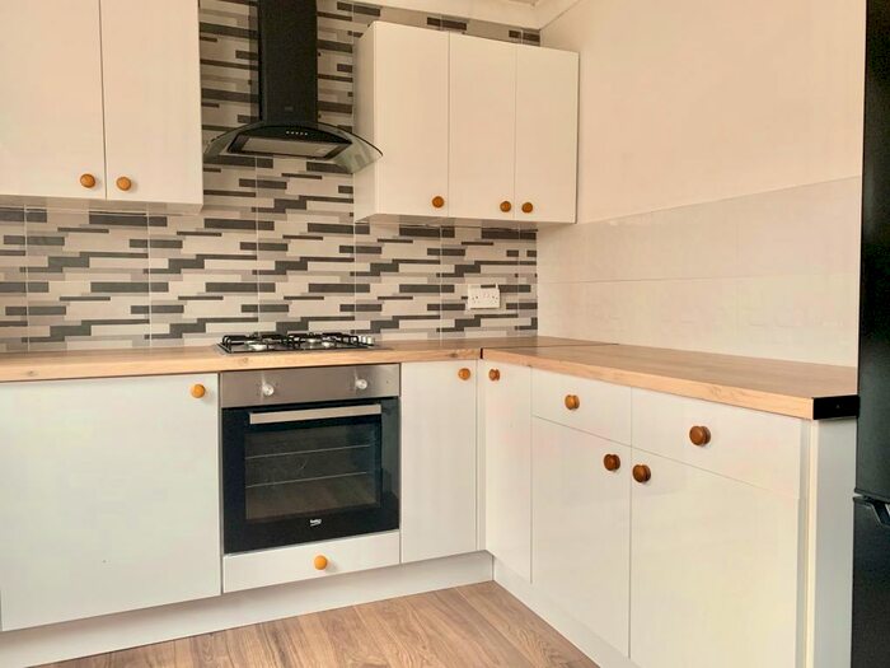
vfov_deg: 53.1
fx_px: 668
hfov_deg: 67.3
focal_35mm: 26
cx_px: 445
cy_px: 334
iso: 250
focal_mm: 4.25
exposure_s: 1/60
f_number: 1.8
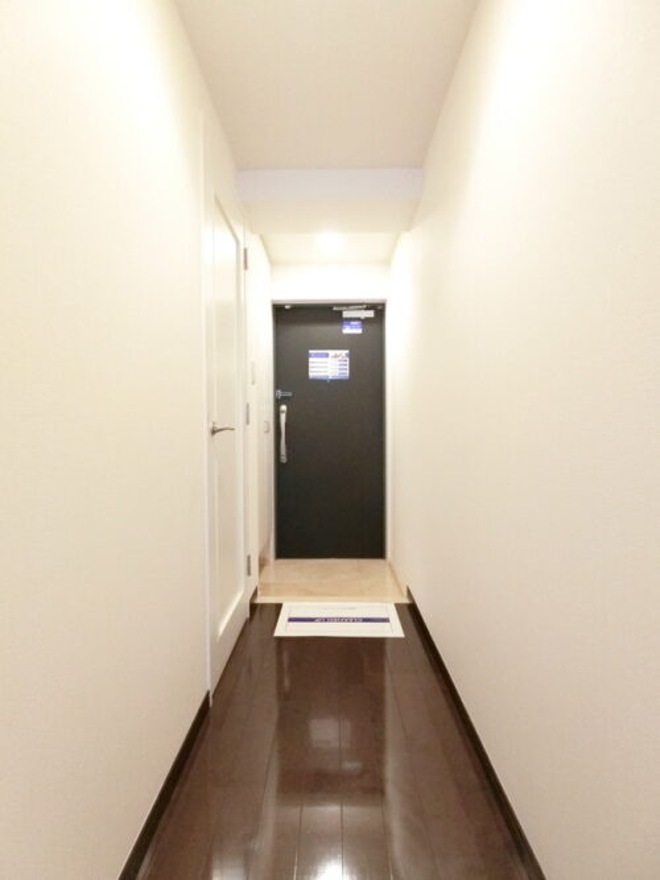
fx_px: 483
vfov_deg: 84.7
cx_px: 330
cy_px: 440
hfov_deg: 68.7
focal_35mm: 19
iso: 1600
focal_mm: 4.06
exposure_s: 1/13
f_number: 6.9
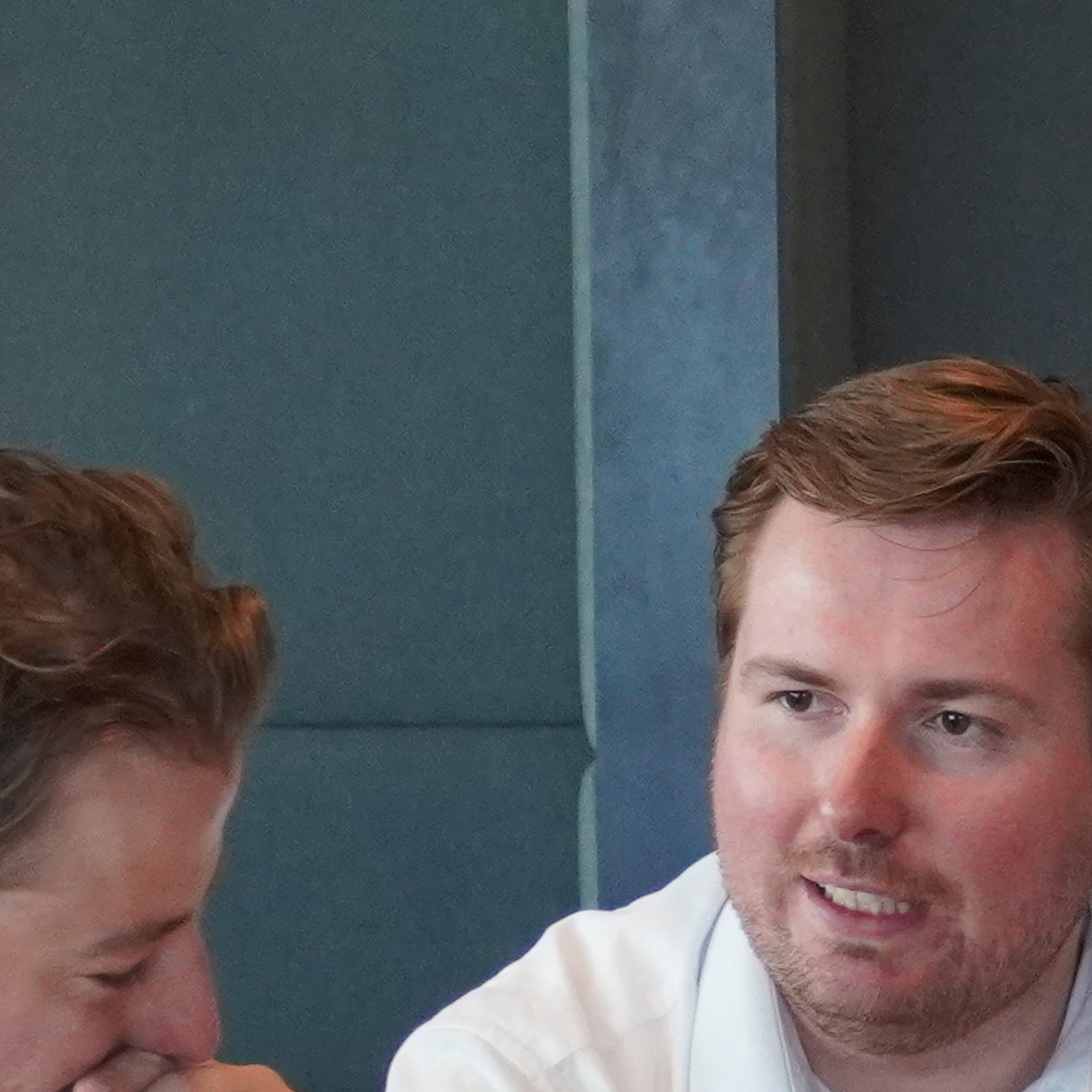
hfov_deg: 7.6
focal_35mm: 227
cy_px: 1246
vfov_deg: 7.7
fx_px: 8102
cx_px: 1620
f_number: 4.5
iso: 1600
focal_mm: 28
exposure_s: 1/160
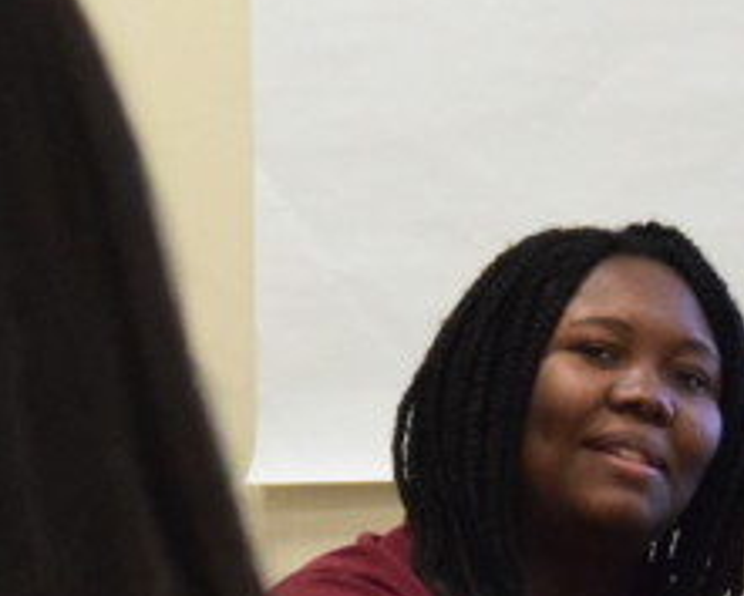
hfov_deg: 5.7
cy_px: 369
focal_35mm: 339
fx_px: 7468
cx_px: 532
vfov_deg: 4.6
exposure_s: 1/80
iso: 6400
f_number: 9
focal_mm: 52
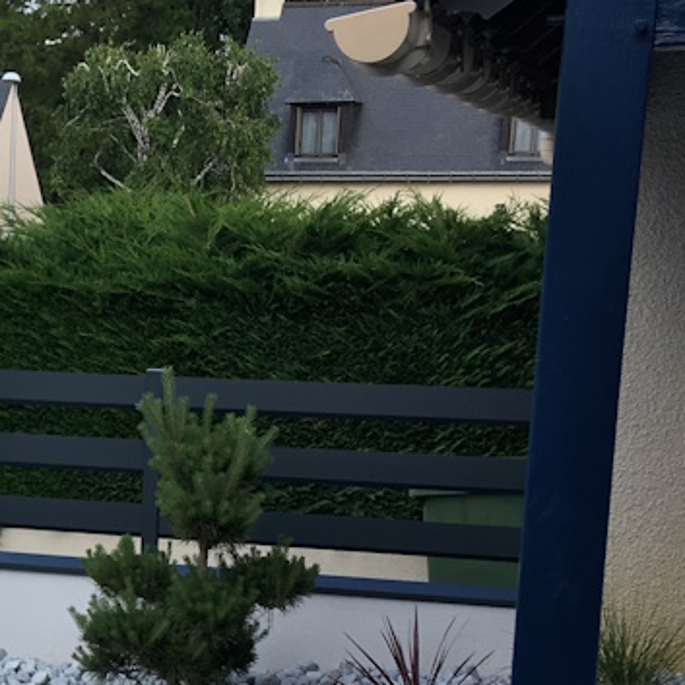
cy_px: 584
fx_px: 2015
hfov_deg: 18.1
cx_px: -190
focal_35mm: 90
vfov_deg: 19.0
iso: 25
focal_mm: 4.15
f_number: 2.2
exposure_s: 1/680
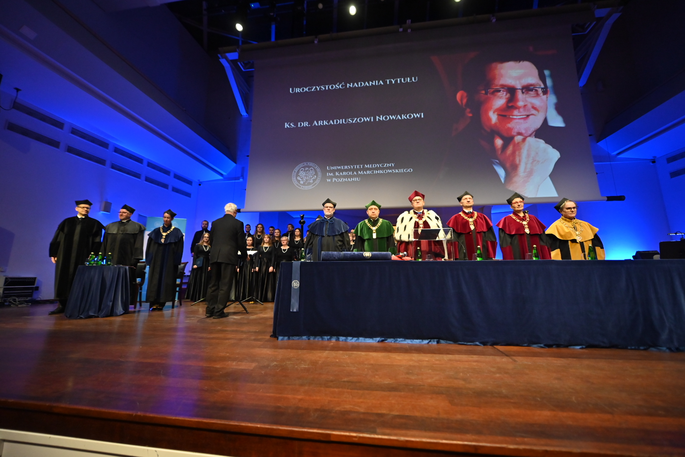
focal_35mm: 14
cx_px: 342
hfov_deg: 104.3
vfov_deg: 81.2
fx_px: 266
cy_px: 228
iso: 2200
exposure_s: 1/400
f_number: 2.8
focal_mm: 14
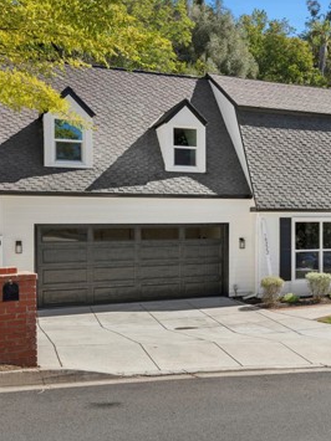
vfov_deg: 42.1
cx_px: 357
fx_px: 574
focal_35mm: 45
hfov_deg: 29.3
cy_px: 219
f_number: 9
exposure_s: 1/40
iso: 80
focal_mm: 26
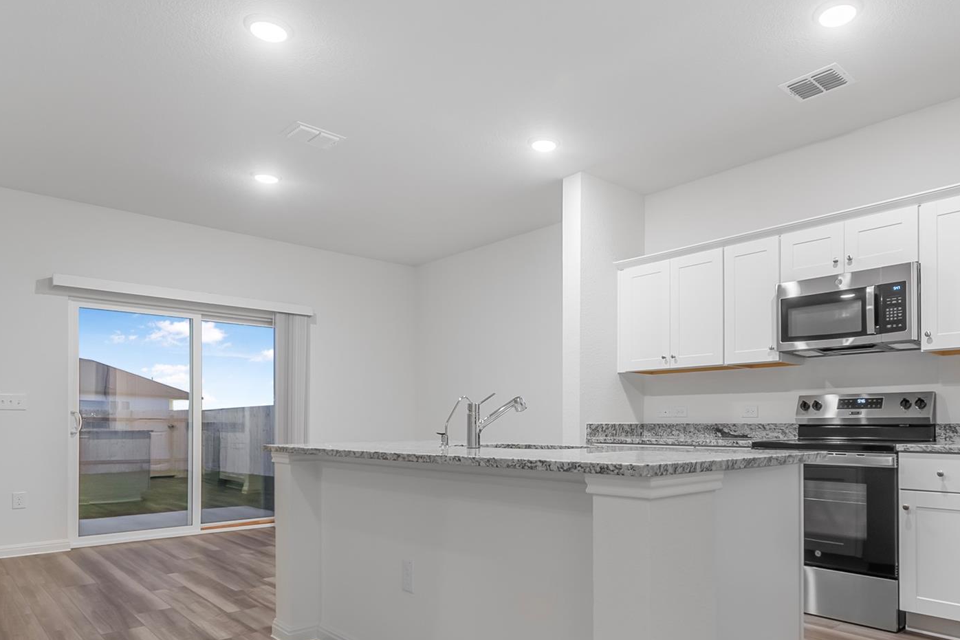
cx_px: 569
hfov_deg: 77.8
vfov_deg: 55.8
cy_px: 435
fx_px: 587
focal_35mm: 22
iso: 100
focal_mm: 10
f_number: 9
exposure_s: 1/2
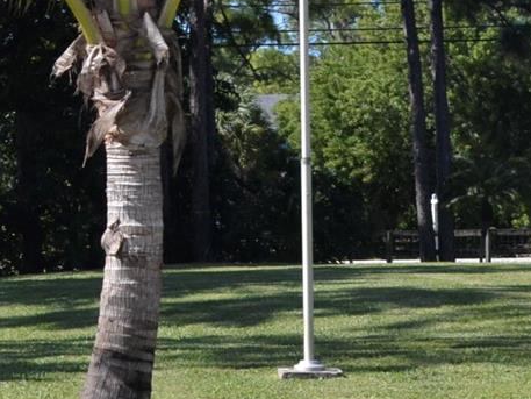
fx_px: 2378
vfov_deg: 9.5
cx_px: -113
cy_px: -44
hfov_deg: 12.4
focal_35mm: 155
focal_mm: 24
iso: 100
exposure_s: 1/160
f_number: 6.3
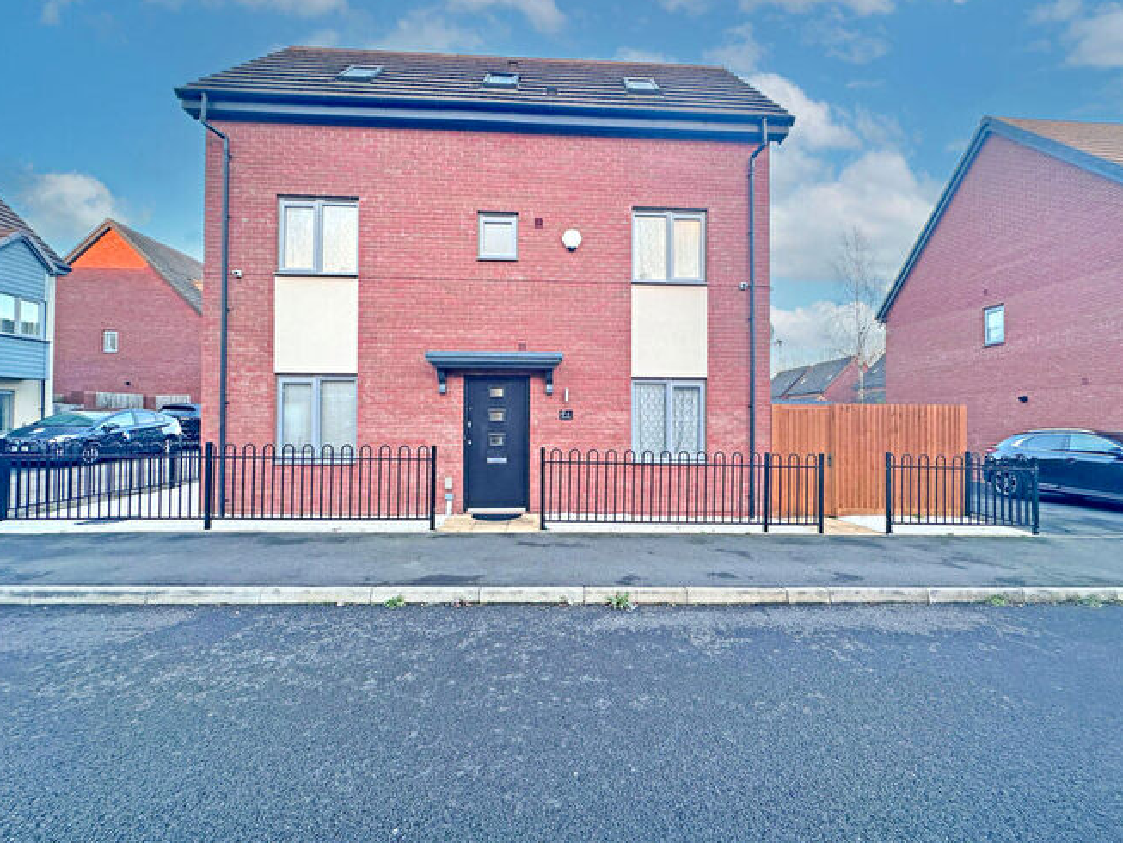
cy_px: 412
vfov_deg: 81.8
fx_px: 487
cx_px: 580
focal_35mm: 15
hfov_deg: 98.1
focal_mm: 2.22
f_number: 2.2
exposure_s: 1/99
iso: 100
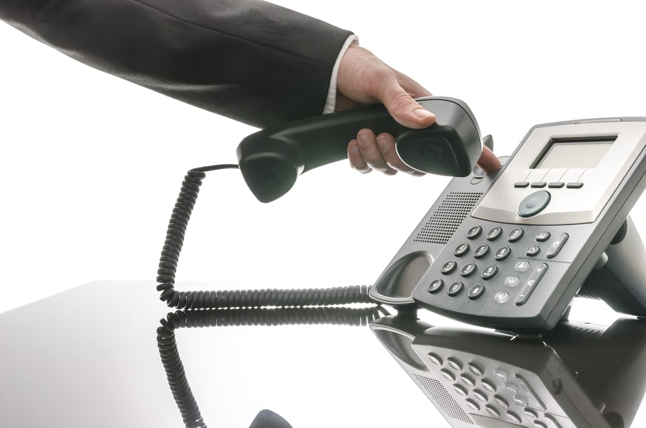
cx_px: 323
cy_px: 214
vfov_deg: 25.6
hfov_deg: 37.9
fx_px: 940
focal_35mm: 52
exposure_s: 1.3
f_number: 8
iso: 100
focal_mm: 35
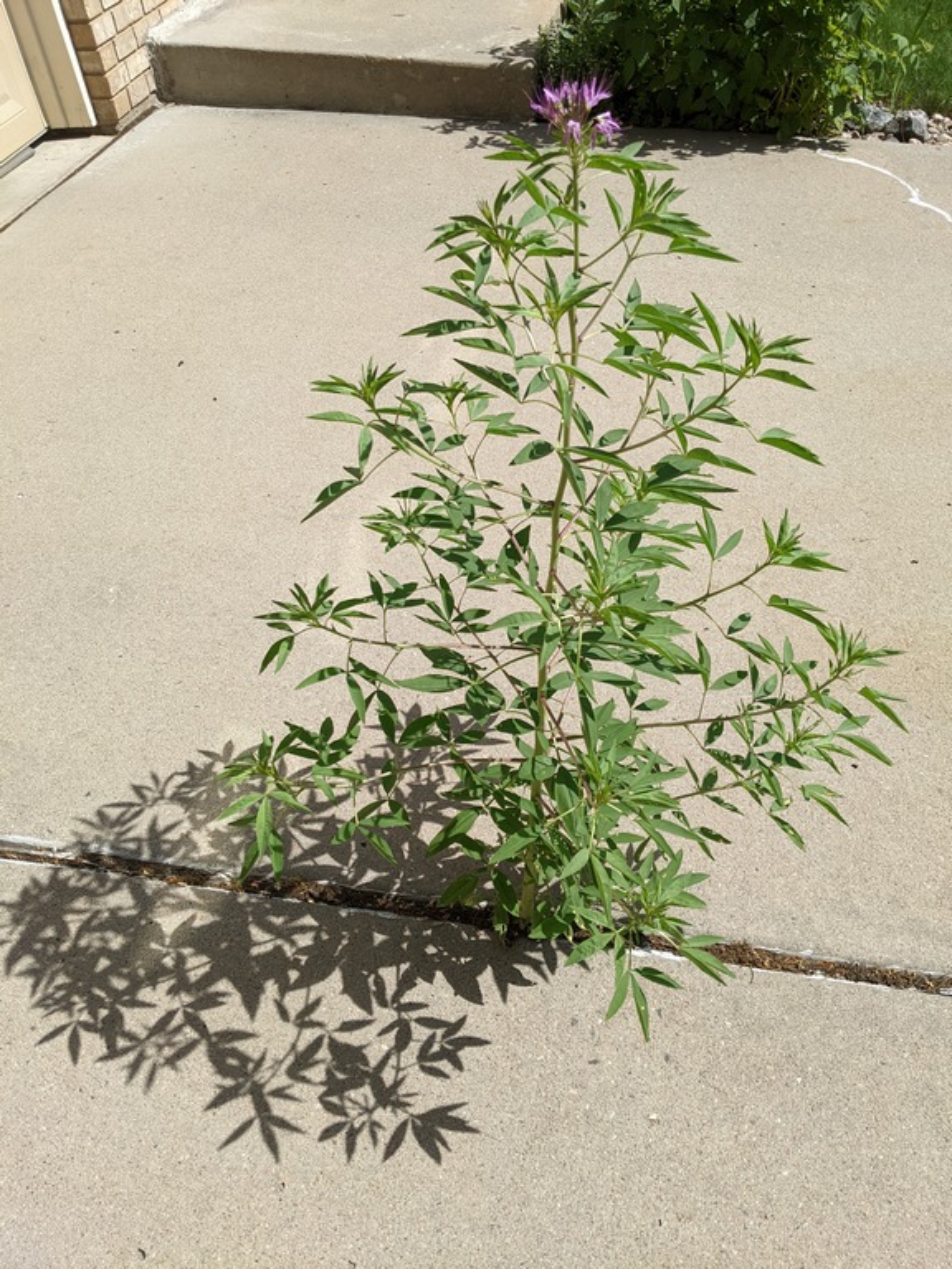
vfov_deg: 65.3
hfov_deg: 51.4
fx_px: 990
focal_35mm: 27
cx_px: 476
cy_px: 634
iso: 82
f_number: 1.8
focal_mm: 4.44
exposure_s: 1/3906
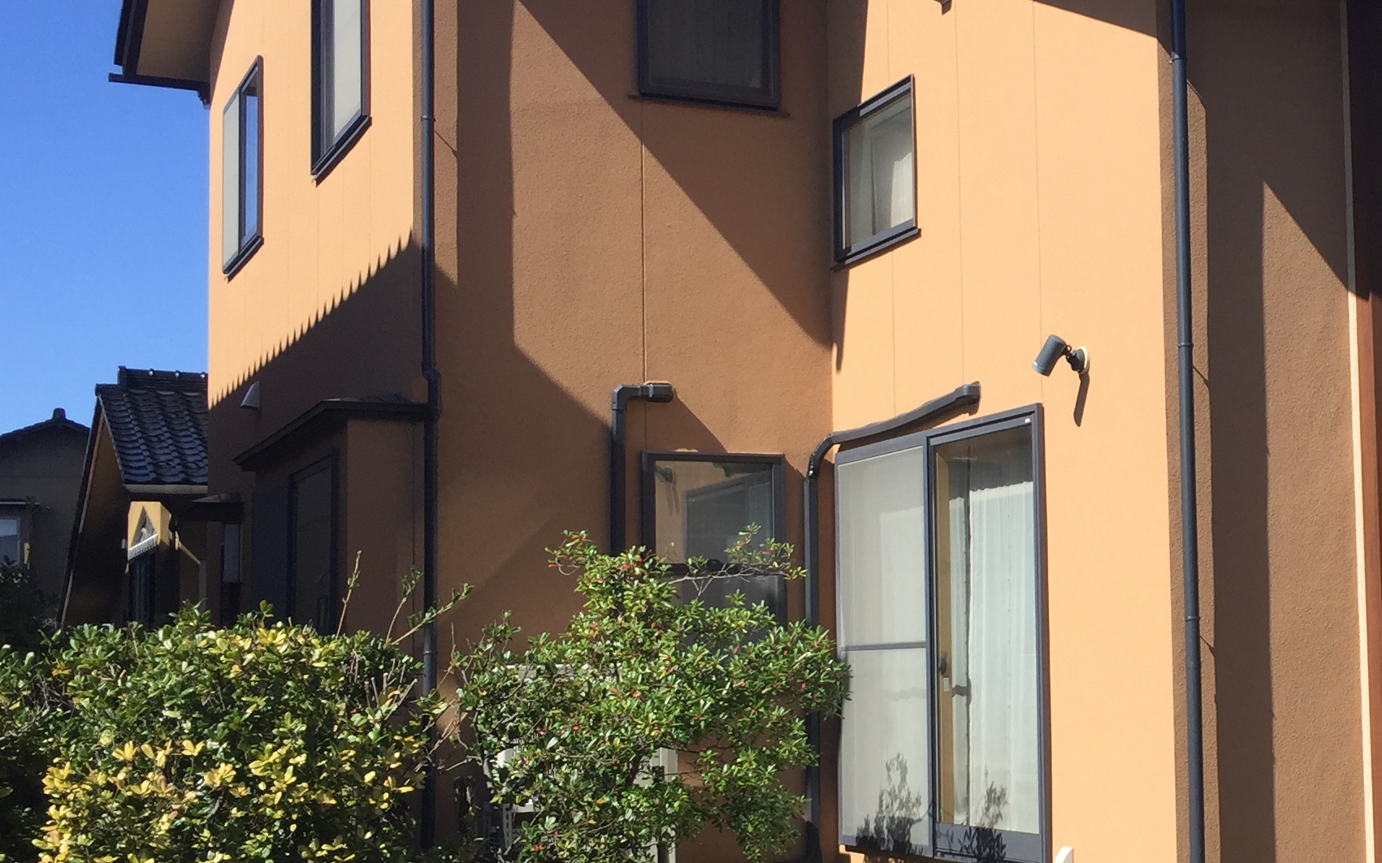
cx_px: 1250
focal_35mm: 59
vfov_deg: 22.0
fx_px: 2222
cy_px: 477
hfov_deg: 32.8
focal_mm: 4.15
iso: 32
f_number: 2.2
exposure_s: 1/1412
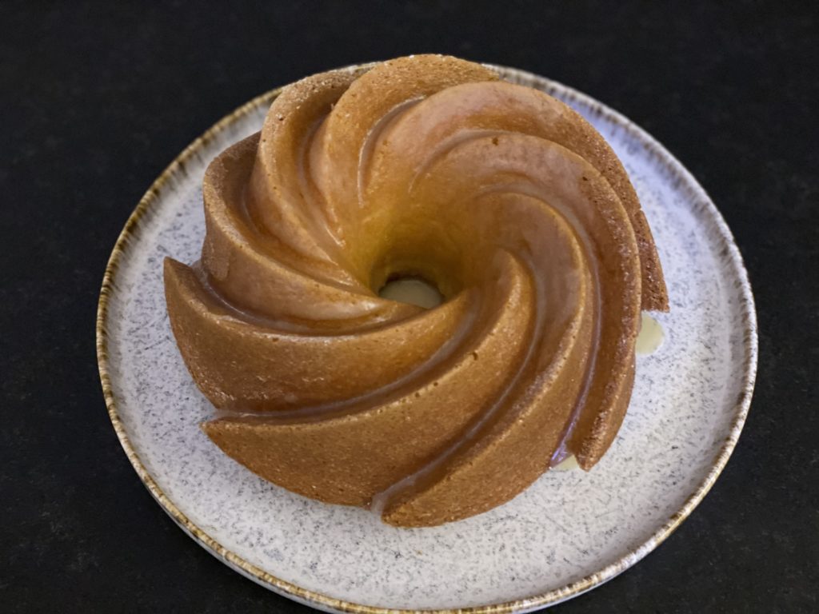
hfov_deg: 36.8
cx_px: 410
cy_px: 307
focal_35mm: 52
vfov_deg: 28.0
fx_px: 1230
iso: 500
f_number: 2
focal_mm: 6
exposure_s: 1/14
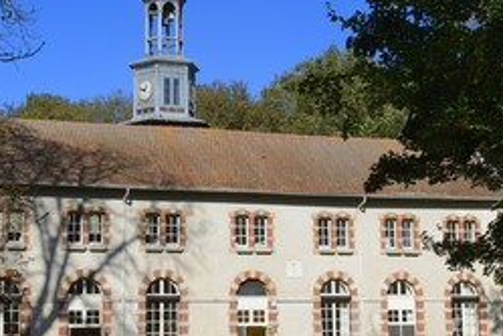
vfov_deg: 16.9
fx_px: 1132
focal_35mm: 81
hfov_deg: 25.1
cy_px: 184
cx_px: 257
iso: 200
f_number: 13
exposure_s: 1/250
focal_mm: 48
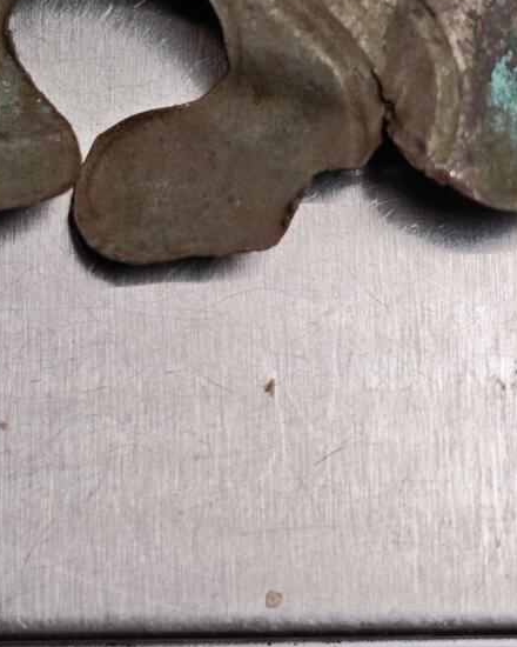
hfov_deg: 13.4
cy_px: 99
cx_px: 156
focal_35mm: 115
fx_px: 2200
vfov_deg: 16.5
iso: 50
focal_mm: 5.85
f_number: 1.63
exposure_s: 1/694
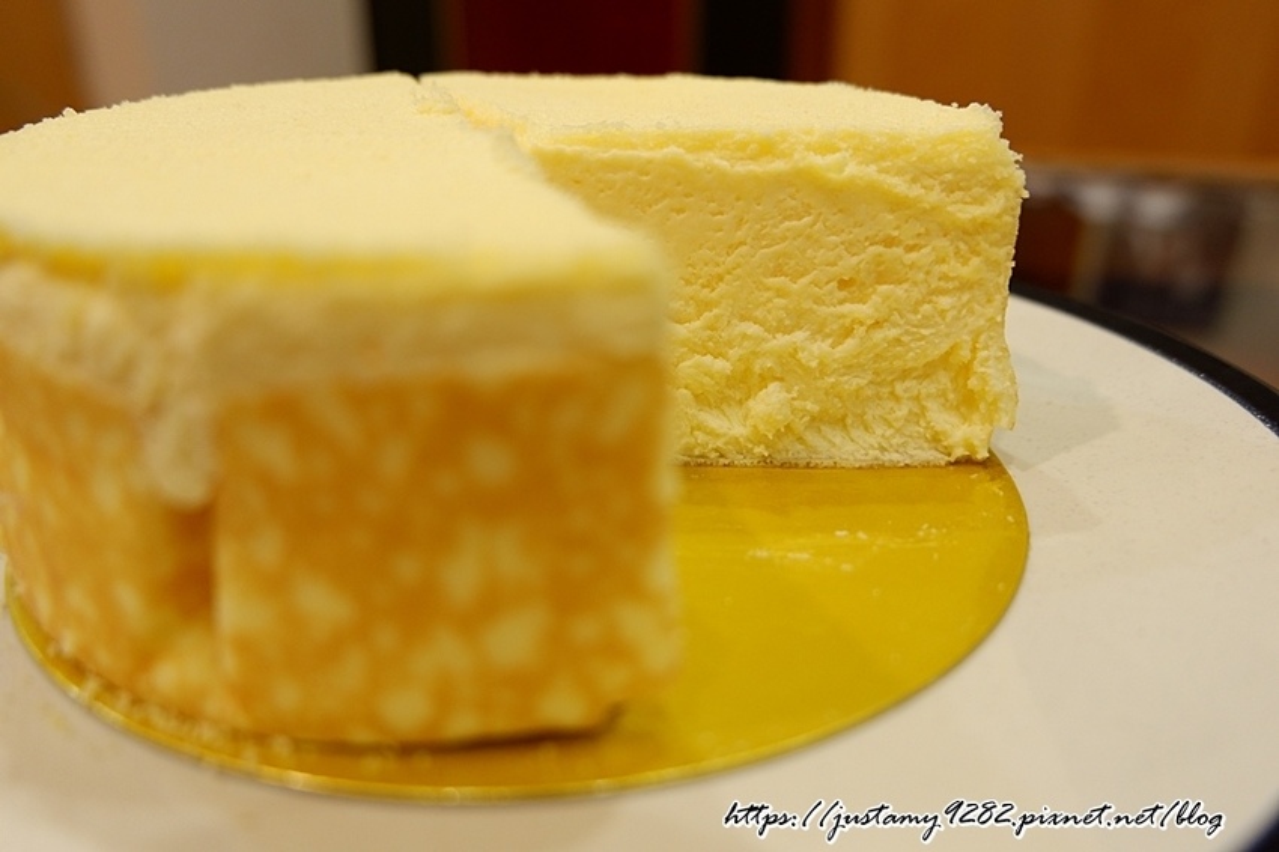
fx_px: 1030
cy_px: 426
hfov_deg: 63.7
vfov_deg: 44.9
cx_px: 640
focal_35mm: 29
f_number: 3.8
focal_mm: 19.2
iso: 640
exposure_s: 1/40
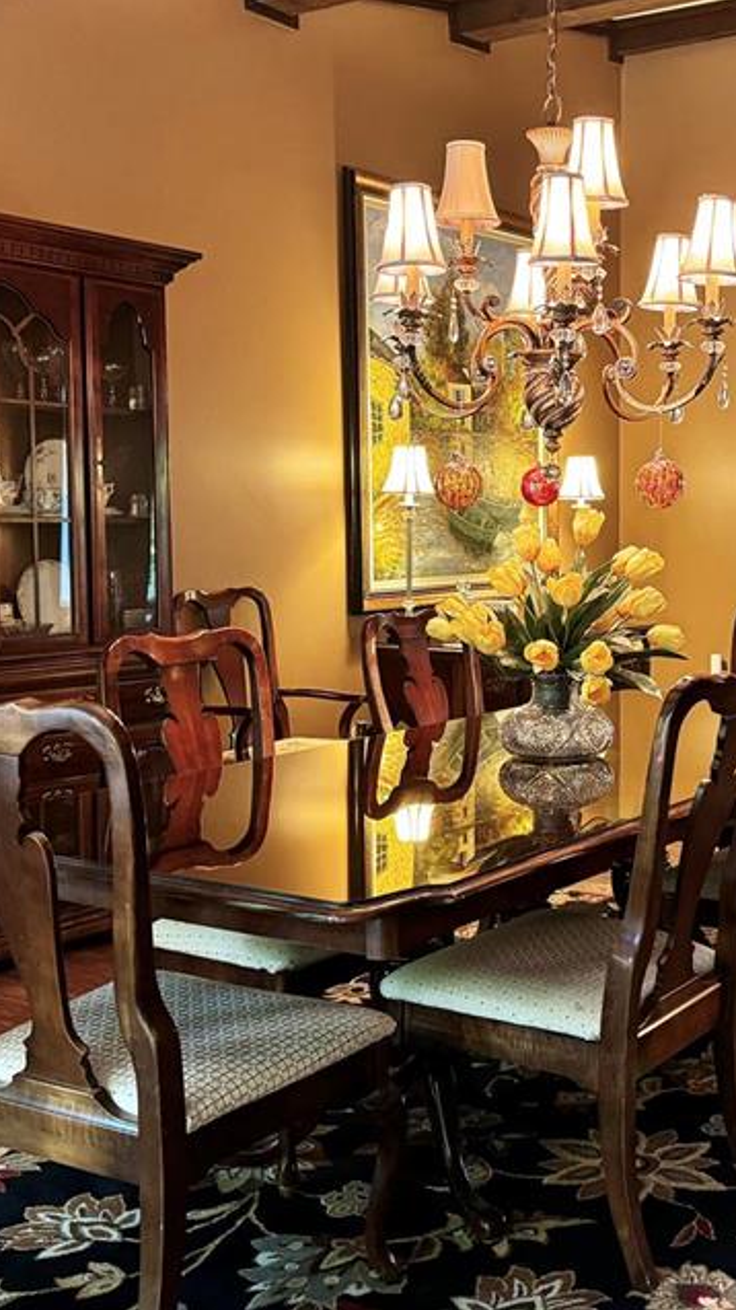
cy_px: 620
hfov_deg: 27.6
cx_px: 613
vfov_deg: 48.3
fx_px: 1458
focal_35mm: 42
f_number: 1.78
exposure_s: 1/60
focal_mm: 6.76
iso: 500
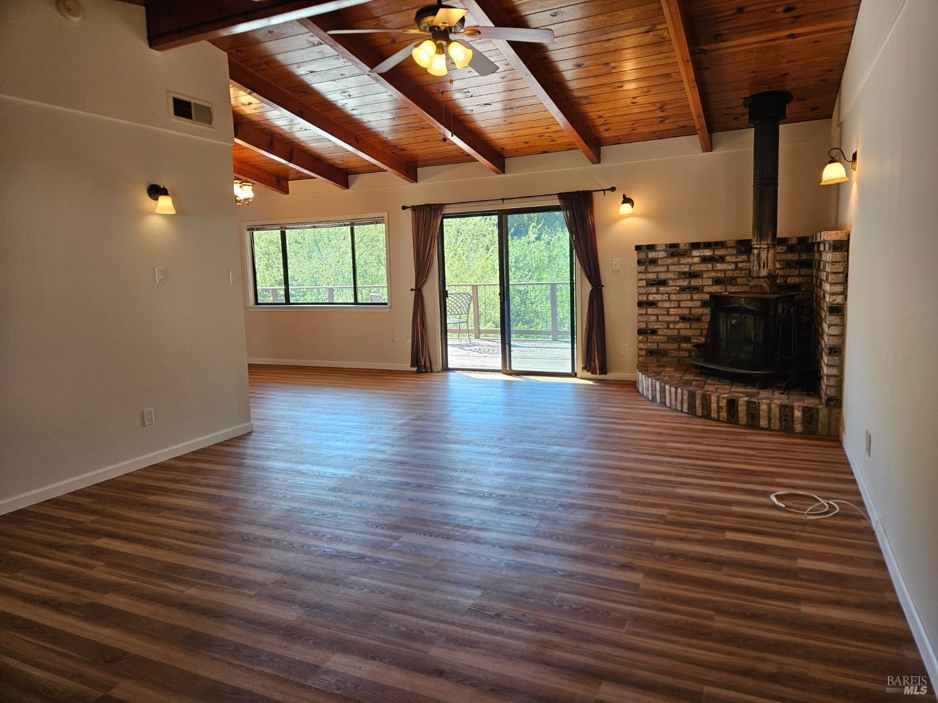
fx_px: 623
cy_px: 352
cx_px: 469
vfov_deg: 58.9
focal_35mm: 23
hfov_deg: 73.9
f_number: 1.8
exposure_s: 1/120
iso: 100
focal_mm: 5.4
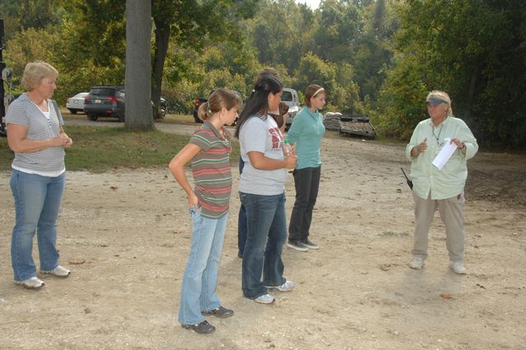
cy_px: 175
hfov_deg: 49.6
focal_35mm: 39
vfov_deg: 34.1
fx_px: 569
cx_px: 263
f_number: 8.5
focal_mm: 26
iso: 250
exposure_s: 1/200
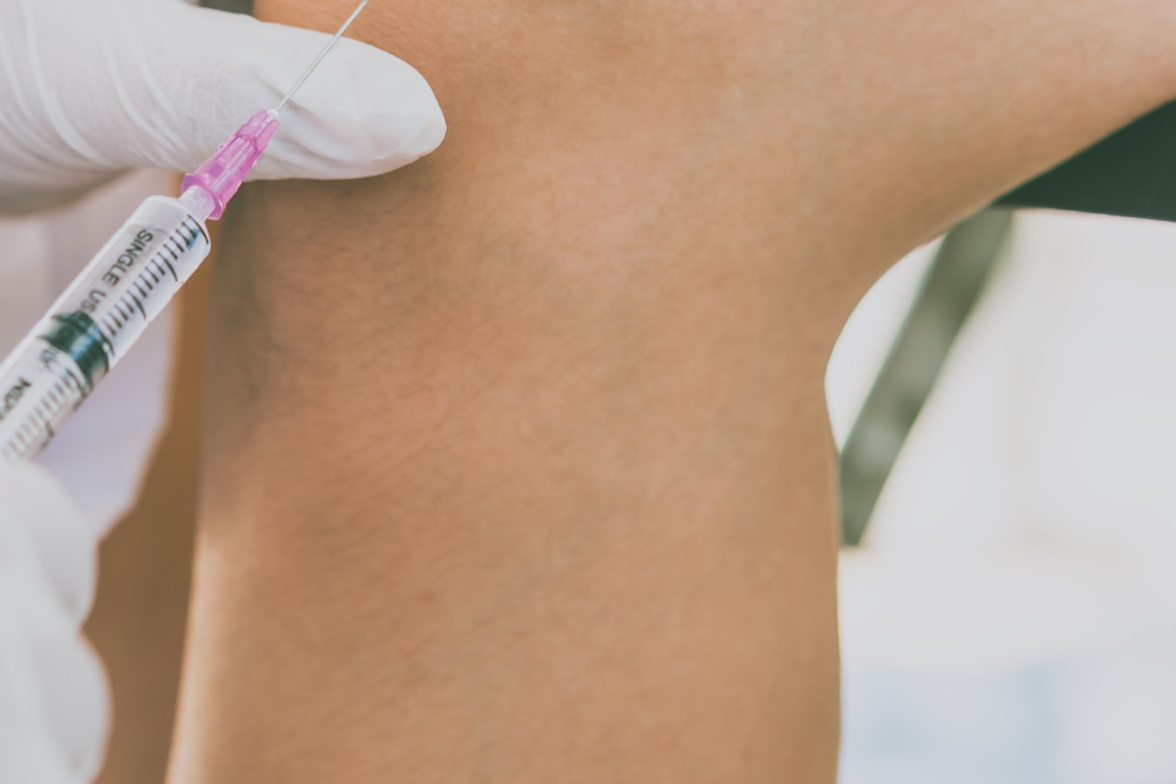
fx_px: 4018
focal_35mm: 123
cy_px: 74
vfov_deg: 11.1
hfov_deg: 16.6
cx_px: 363
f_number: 4
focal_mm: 60
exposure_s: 1/400
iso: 160
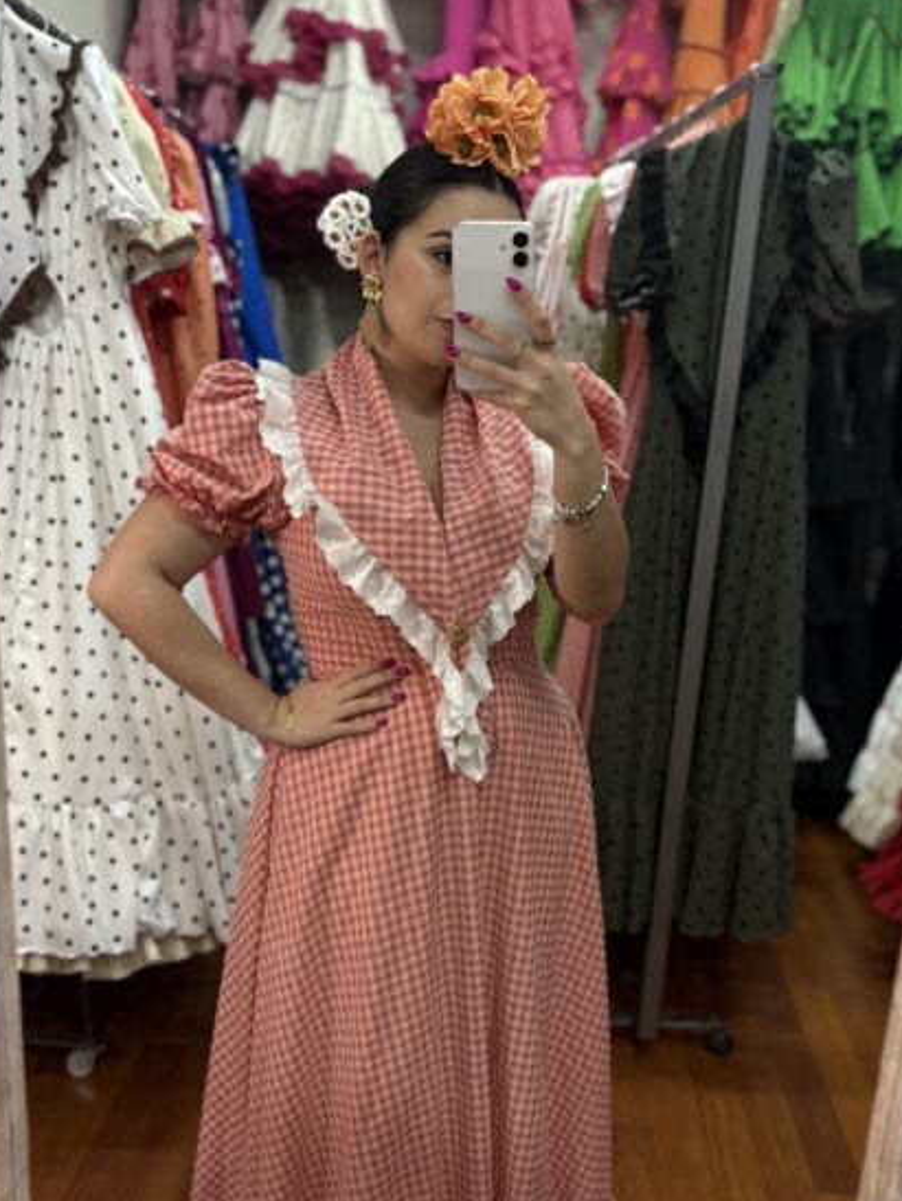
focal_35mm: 38
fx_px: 1319
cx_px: 452
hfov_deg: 37.8
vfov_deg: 48.8
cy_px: 696
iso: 125
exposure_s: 1/50
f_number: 1.6
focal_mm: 5.96
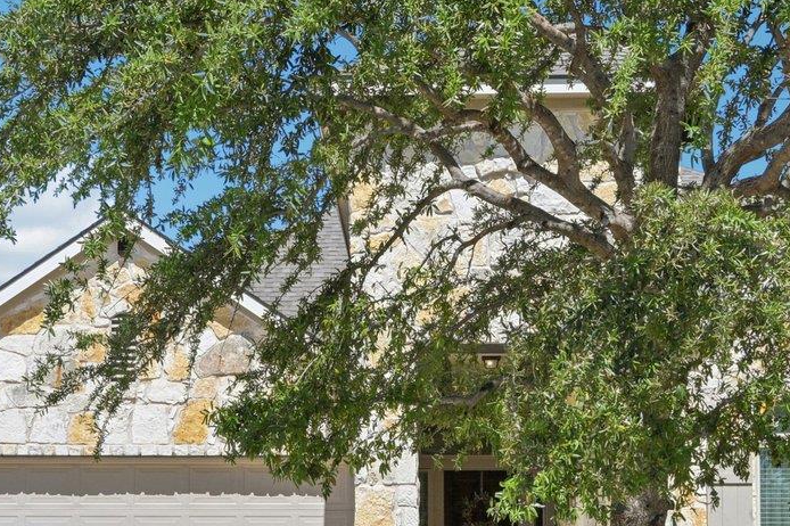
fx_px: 1360
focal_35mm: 62
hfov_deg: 32.4
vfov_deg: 21.1
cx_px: 371
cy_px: 538
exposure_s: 1/350
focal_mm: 14
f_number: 8
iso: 100
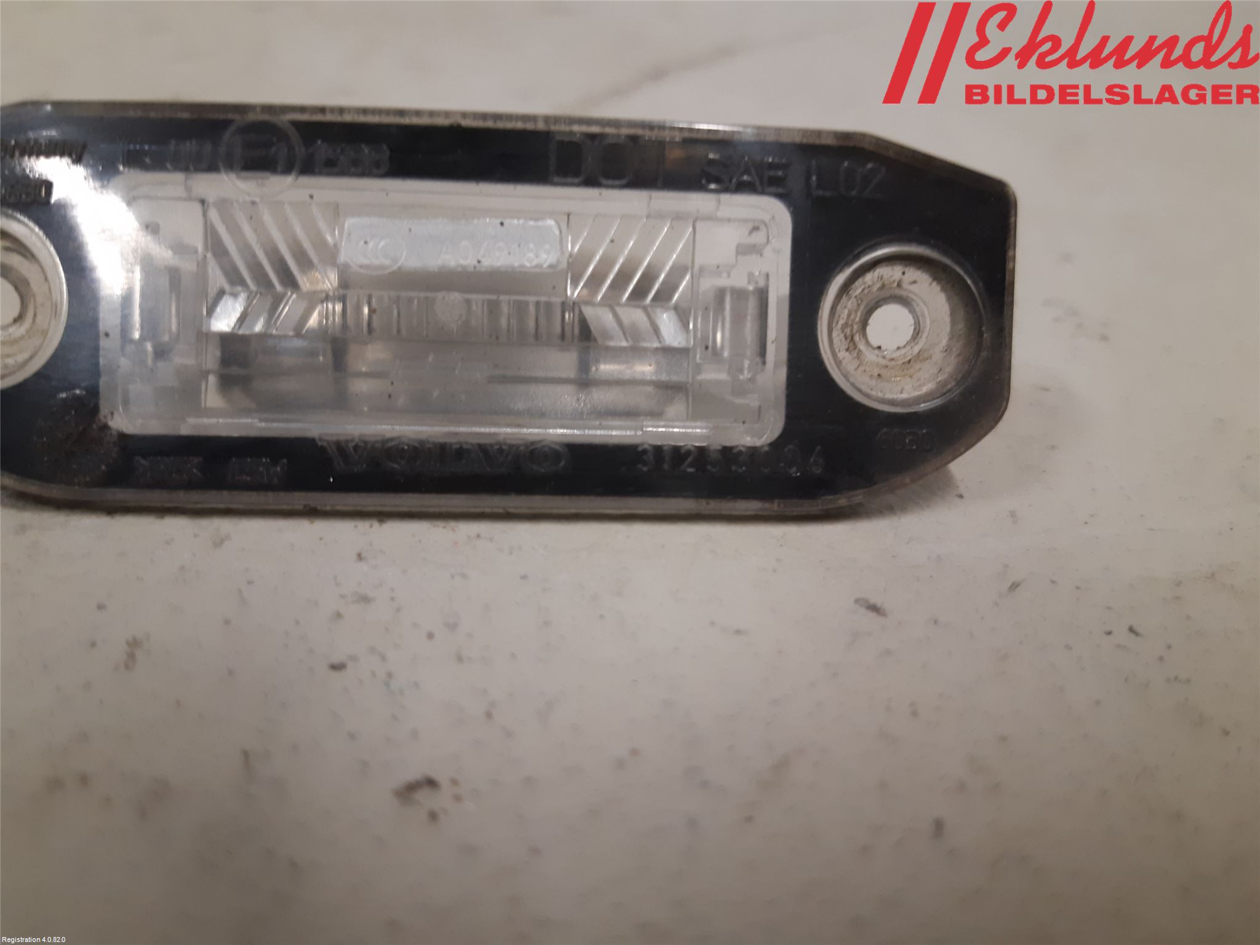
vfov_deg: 53.1
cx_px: 630
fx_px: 946
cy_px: 472
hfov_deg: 67.3
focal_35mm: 26
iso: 200
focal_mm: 3.93
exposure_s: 1/50
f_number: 1.7
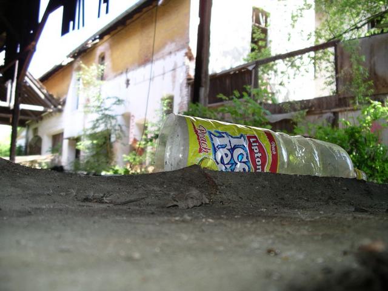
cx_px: 194
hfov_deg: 50.1
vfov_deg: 38.7
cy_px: 146
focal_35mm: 37
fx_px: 415
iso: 64
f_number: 2.8
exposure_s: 1/100
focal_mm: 7.8
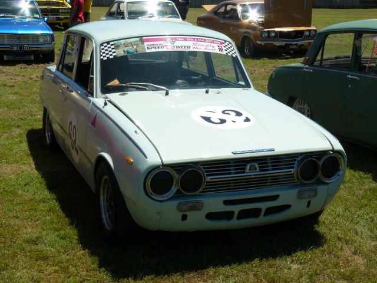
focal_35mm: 59
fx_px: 643
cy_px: 142
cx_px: 188
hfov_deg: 32.7
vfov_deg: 24.8
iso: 100
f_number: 6.3
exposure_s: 1/400
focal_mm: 9.8
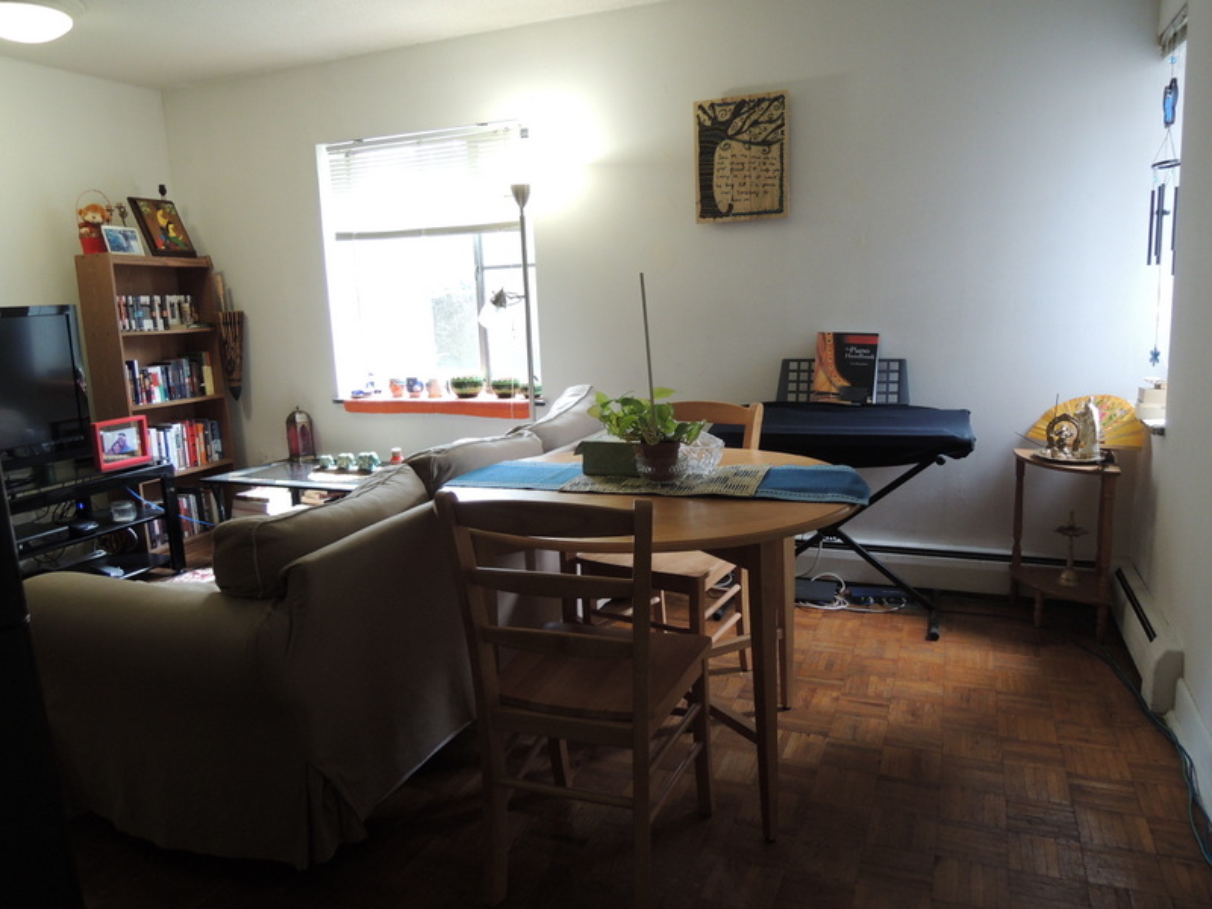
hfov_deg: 71.6
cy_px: 454
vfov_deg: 56.8
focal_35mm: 24
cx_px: 606
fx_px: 840
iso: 280
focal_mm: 4.3
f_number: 2.8
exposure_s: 1/30
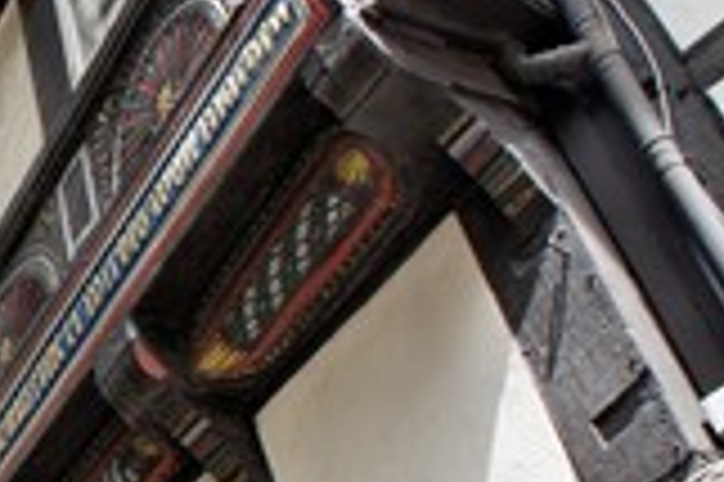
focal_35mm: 77
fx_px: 1547
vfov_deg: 17.5
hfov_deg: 22.7
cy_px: 410
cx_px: -283
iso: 200
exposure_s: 1/125
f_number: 6.3
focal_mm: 18
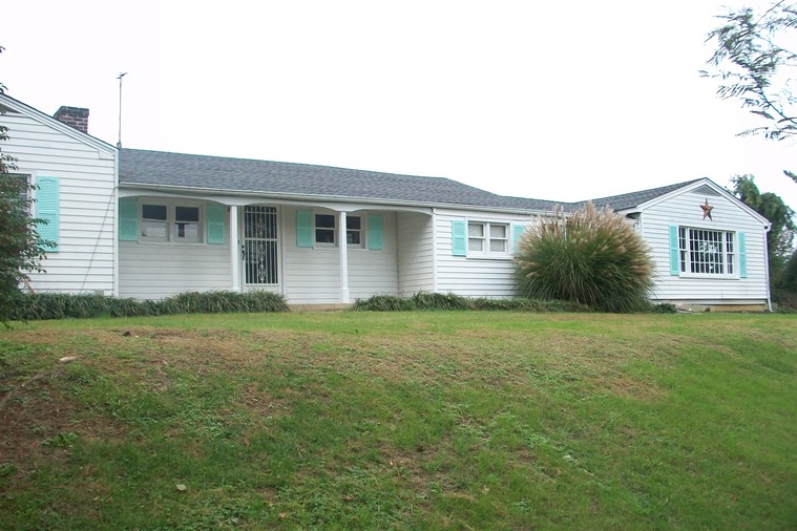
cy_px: 274
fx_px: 797
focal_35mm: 36
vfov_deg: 36.9
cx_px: 392
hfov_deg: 53.1
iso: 80
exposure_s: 1/320
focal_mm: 5.7
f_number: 2.8
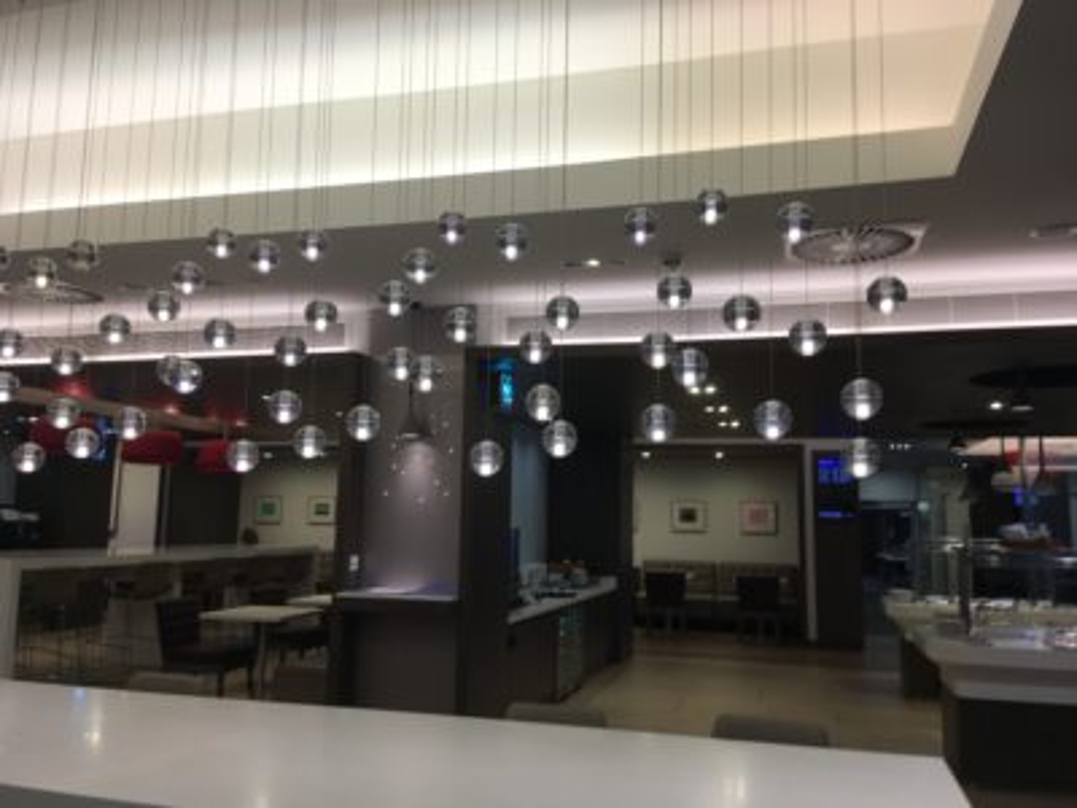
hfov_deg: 61.7
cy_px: 404
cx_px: 538
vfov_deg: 48.2
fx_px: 902
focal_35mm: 29
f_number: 2.2
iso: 32
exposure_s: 1/50
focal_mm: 4.15
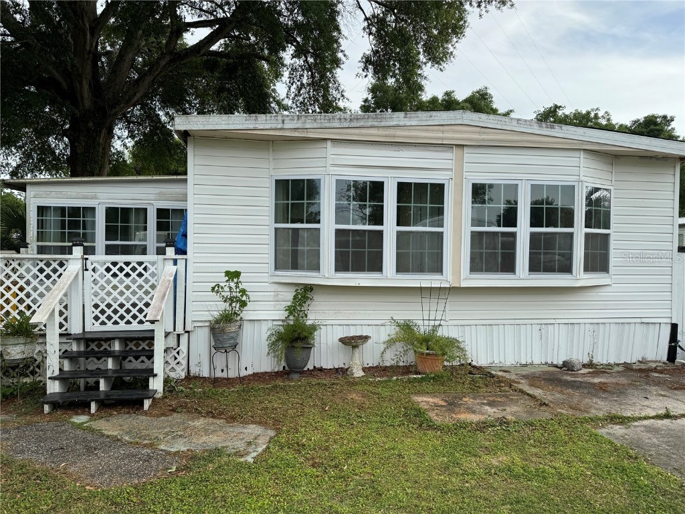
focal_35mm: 24
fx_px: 475
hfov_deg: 71.6
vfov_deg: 56.8
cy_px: 257
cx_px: 342
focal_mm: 6.86
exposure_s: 1/1980
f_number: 1.78
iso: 80
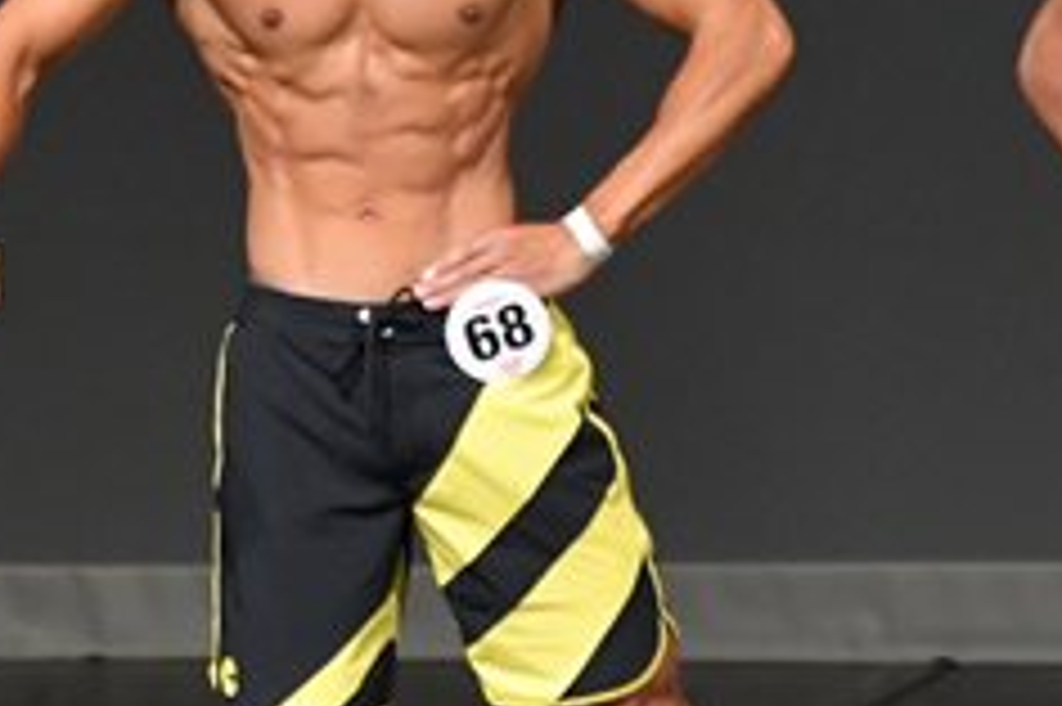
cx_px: -268
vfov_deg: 1.4
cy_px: 378
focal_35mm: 986
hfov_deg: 2.1
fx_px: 29066
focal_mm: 200
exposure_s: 1/400
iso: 4000
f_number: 5.6
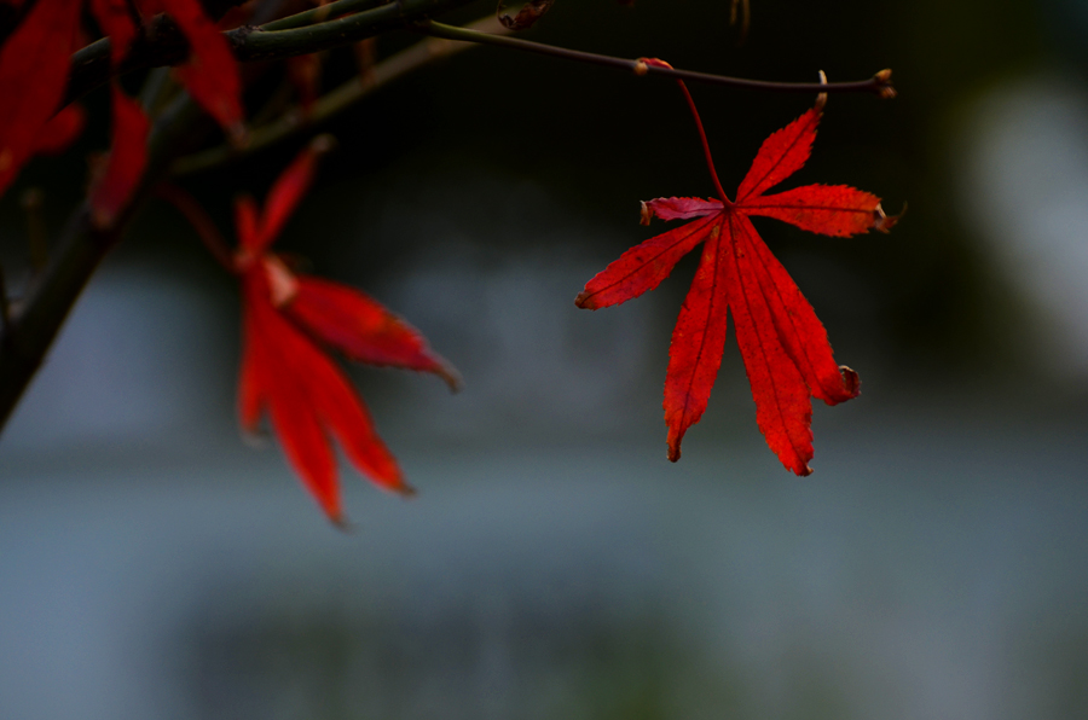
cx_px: 544
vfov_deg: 6.5
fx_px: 6333
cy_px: 360
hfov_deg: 9.8
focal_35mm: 210
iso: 250
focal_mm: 140
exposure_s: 1/100
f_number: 4.5
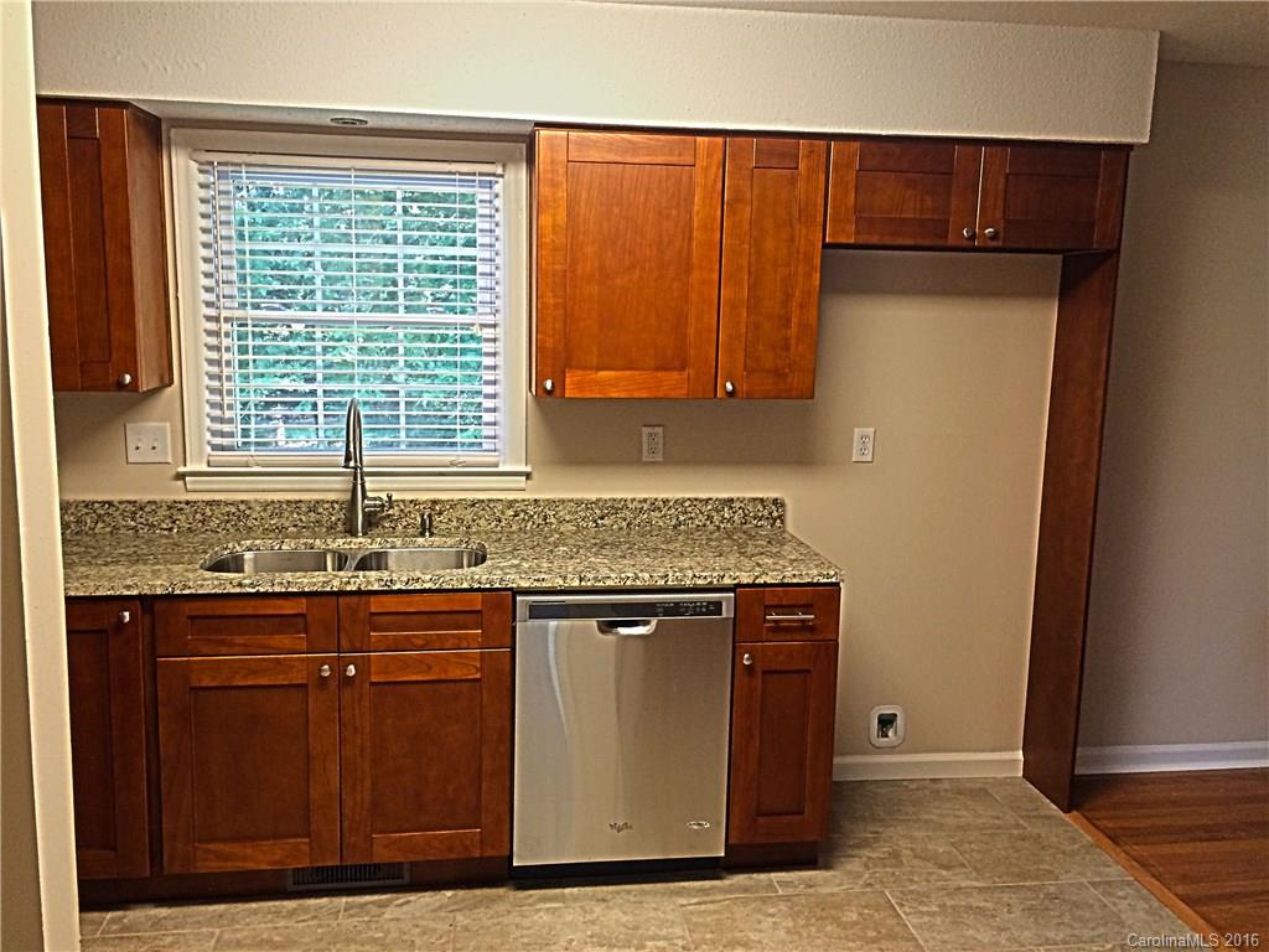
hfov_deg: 61.7
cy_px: 476
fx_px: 1063
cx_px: 634
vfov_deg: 48.2
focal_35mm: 29
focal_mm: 4.15
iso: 80
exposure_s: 1/30
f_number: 2.2
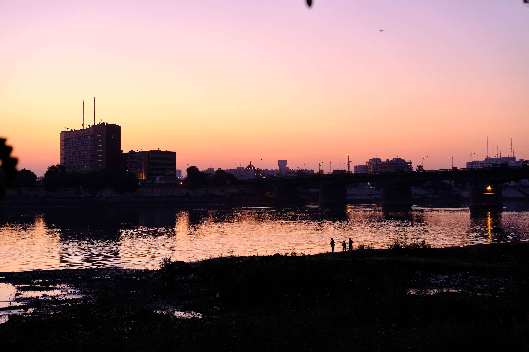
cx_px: 264
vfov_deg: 25.5
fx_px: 779
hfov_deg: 37.5
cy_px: 176
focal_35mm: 53
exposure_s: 1/125
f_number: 4
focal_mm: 35
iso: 2500
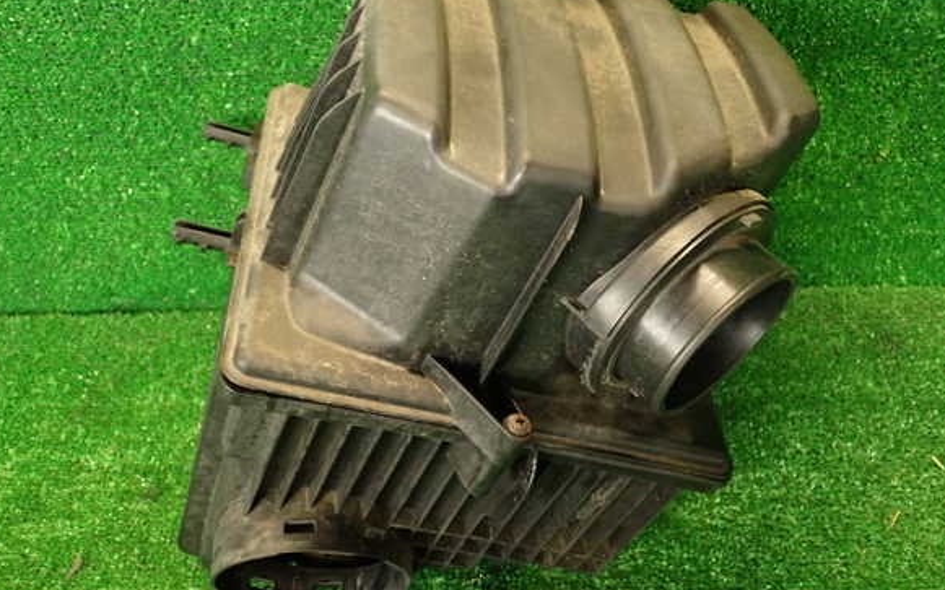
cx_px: 468
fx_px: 901
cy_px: 294
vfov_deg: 36.3
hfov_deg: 55.3
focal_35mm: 35
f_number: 2.4
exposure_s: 1/30
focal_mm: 5.79
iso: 400
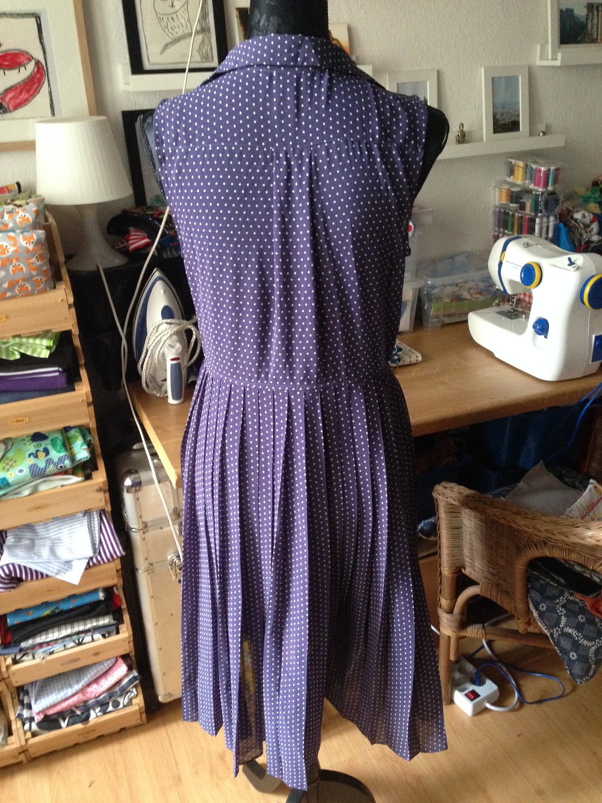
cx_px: 301
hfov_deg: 43.0
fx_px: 765
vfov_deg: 55.3
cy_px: 402
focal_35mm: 33
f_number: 2.4
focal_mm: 4.12
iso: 320
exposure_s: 1/17
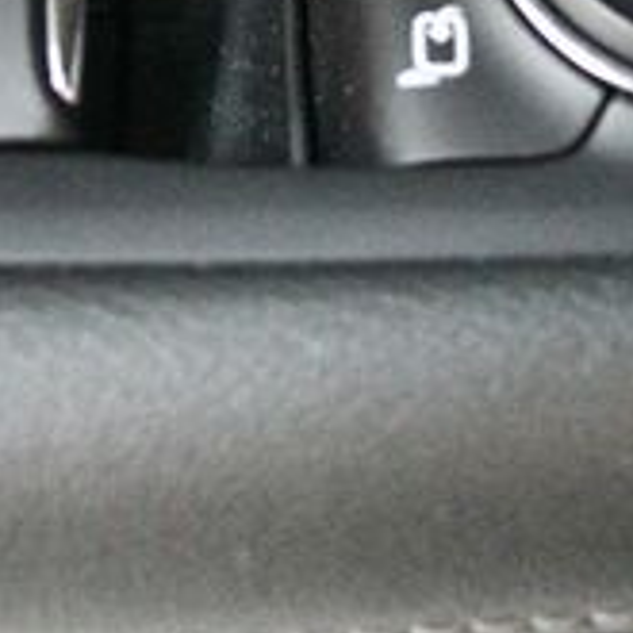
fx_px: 3062
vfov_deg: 11.5
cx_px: 330
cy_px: -161
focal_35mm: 148
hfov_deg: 11.8
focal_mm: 30
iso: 12800
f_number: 4.5
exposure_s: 1/50
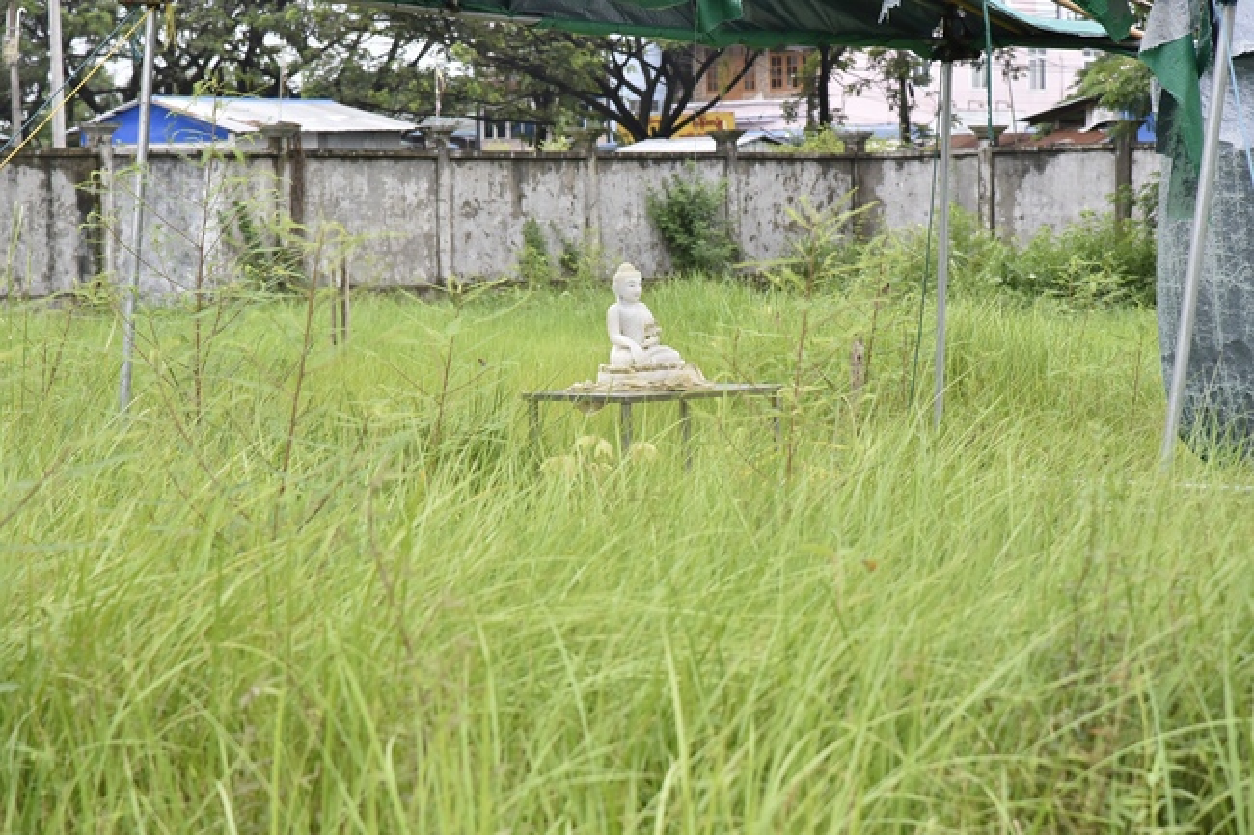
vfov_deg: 11.4
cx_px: 627
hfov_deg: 17.1
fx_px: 4179
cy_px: 418
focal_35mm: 120
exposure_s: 1/1250
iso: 1250
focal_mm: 120
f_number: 7.1
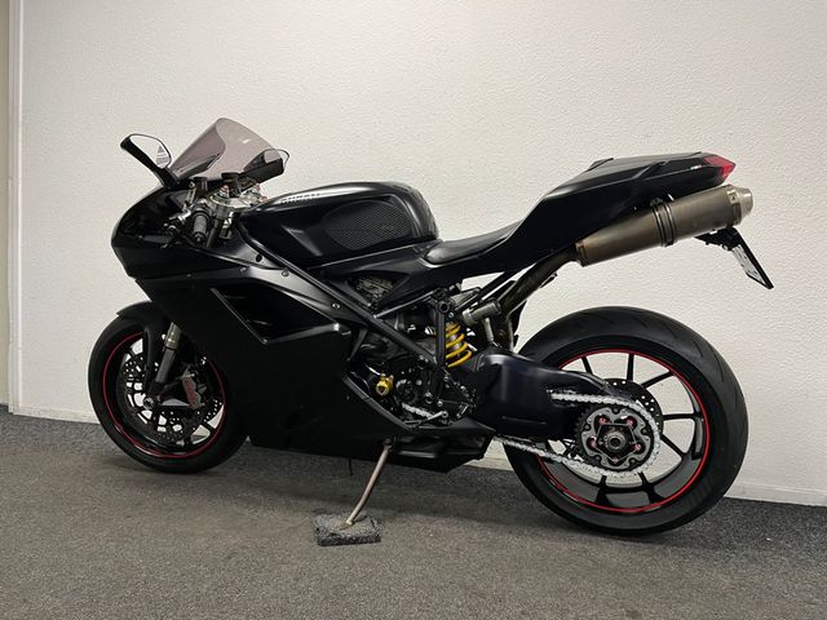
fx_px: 621
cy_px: 310
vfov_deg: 53.1
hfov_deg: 67.3
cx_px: 414
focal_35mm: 26
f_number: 1.6
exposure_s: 1/50
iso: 80
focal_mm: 5.1
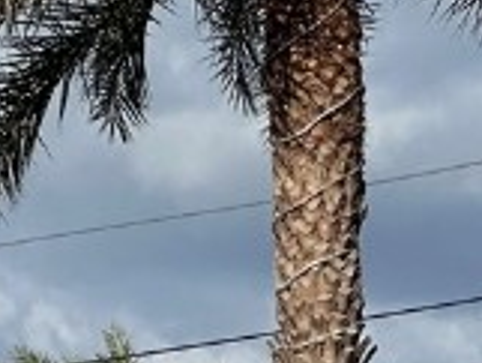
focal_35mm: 490
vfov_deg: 3.0
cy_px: 1020
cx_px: -105
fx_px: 6828
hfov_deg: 4.0
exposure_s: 1/1167
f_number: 2.8
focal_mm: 9
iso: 32
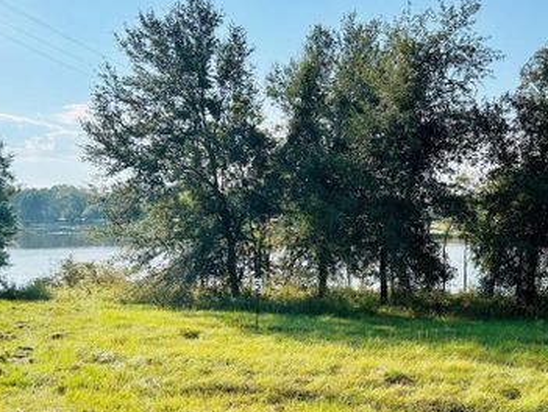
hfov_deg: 49.2
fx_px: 586
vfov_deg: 38.5
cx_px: 365
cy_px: 255
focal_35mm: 37
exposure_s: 1/2571
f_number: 1.5
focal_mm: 5.7
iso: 50
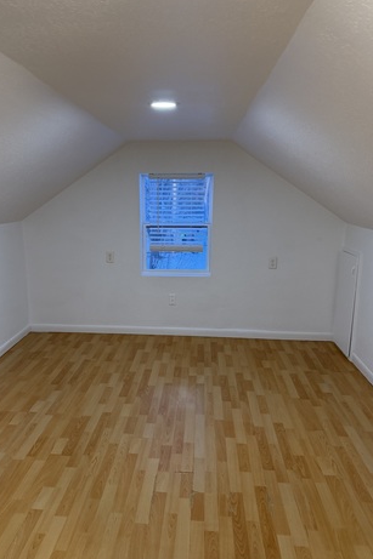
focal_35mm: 26
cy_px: 279
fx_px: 404
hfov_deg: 49.4
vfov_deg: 69.4
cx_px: 164
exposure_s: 1/120
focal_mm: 6.76
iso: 200
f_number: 1.78
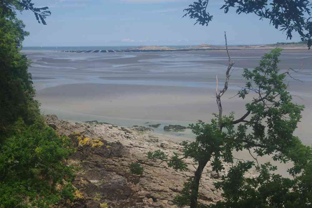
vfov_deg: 22.6
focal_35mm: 60
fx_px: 520
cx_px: 156
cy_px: 104
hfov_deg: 33.4
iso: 200
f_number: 11
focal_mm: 40
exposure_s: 1/100
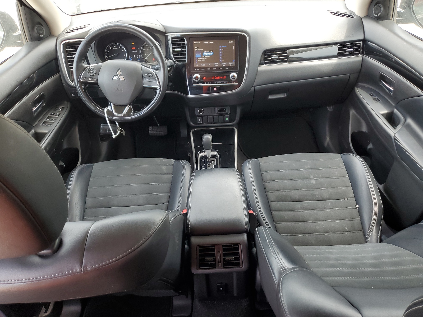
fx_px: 318
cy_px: 158
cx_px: 212
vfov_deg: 53.1
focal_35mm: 26
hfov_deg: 67.3
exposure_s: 1/120
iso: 59
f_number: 1.5
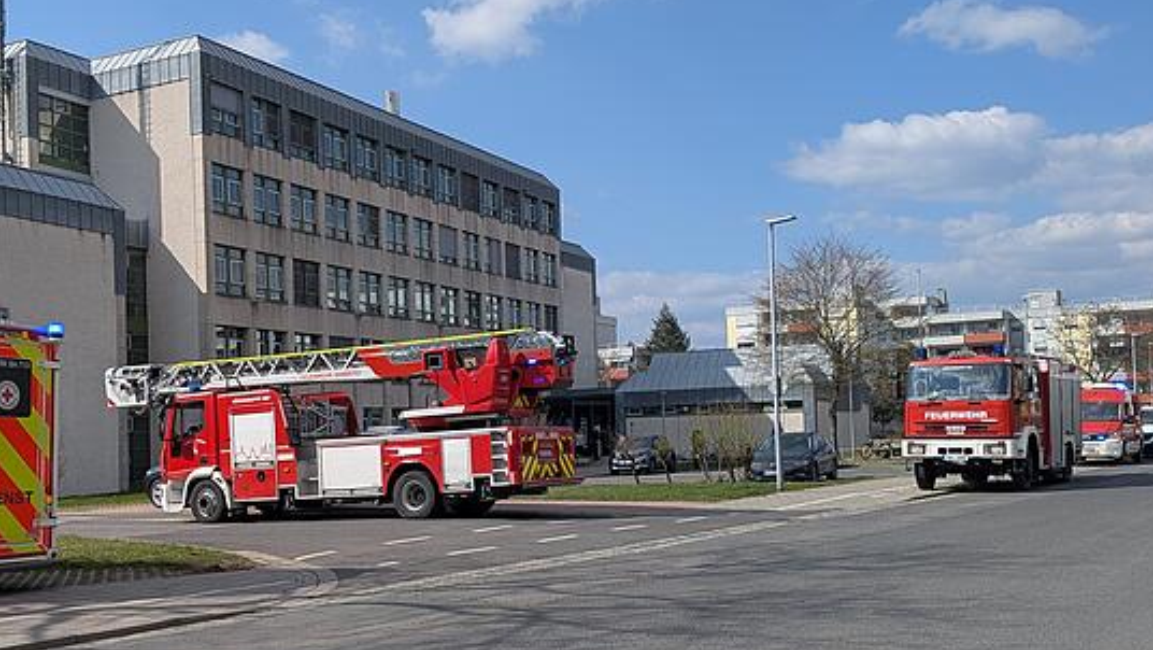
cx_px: 478
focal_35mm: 39
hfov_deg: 51.3
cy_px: 392
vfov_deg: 30.4
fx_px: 1193
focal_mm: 4.53
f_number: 1.7
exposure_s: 1/2037
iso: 26
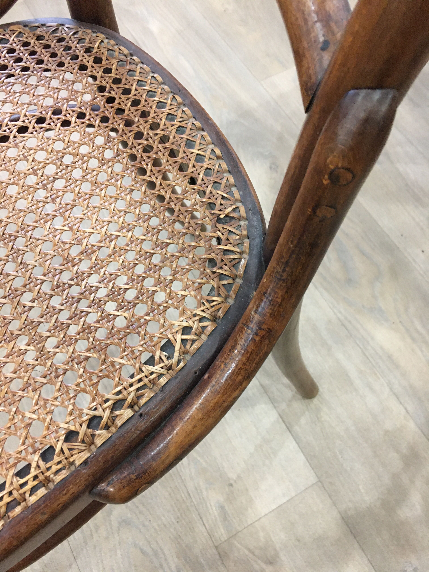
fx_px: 479
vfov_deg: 61.7
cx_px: 214
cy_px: 286
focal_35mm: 29
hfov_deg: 48.2
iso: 200
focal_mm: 4.15
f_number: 2.2
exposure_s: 1/20
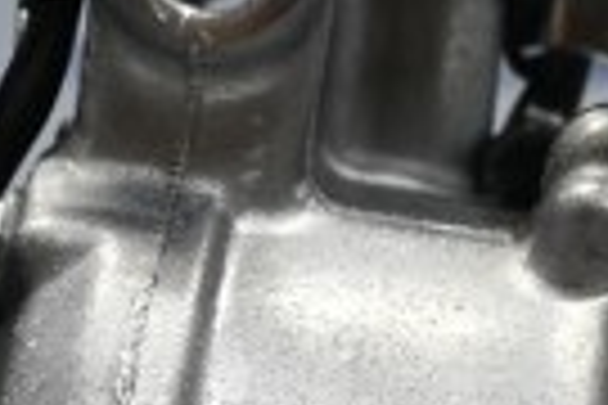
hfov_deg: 9.2
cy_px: 691
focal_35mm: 223
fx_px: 3765
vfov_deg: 6.1
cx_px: 513
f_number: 4.2
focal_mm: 25
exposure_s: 1/125
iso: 1100
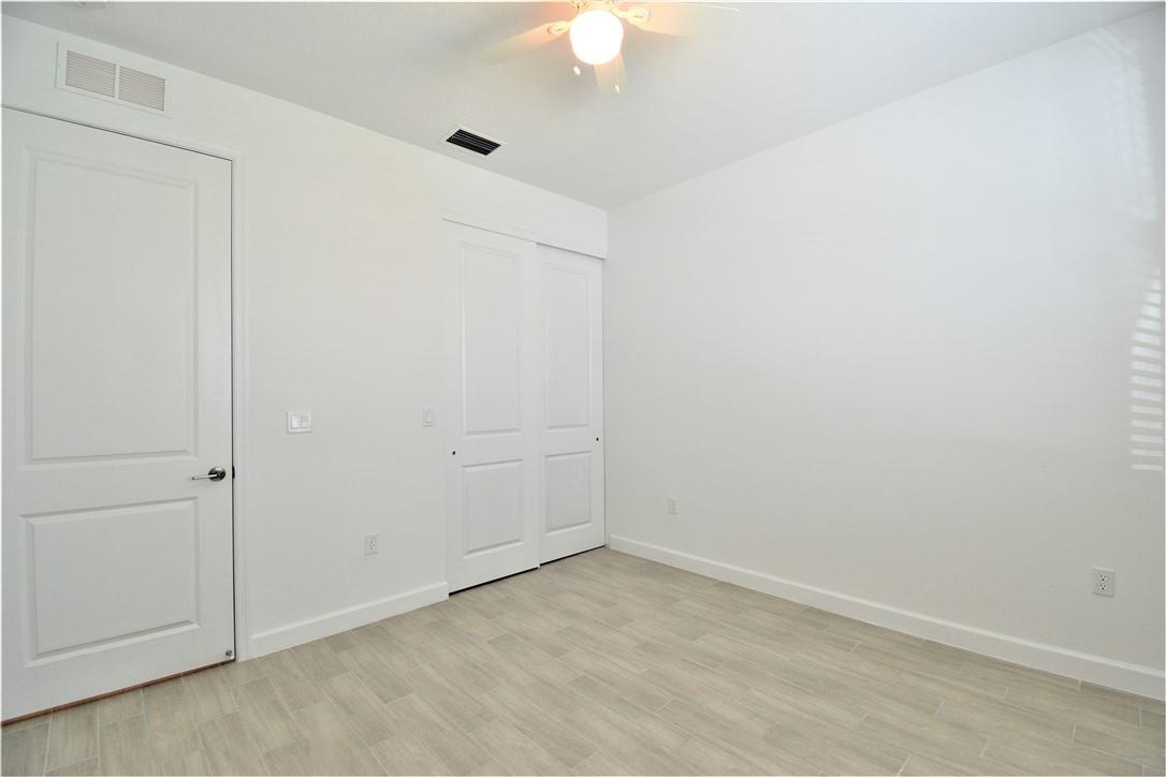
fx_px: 486
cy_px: 388
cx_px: 583
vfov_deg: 77.3
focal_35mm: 15
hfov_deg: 100.4
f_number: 7.1
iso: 400
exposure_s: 1/50
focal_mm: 10
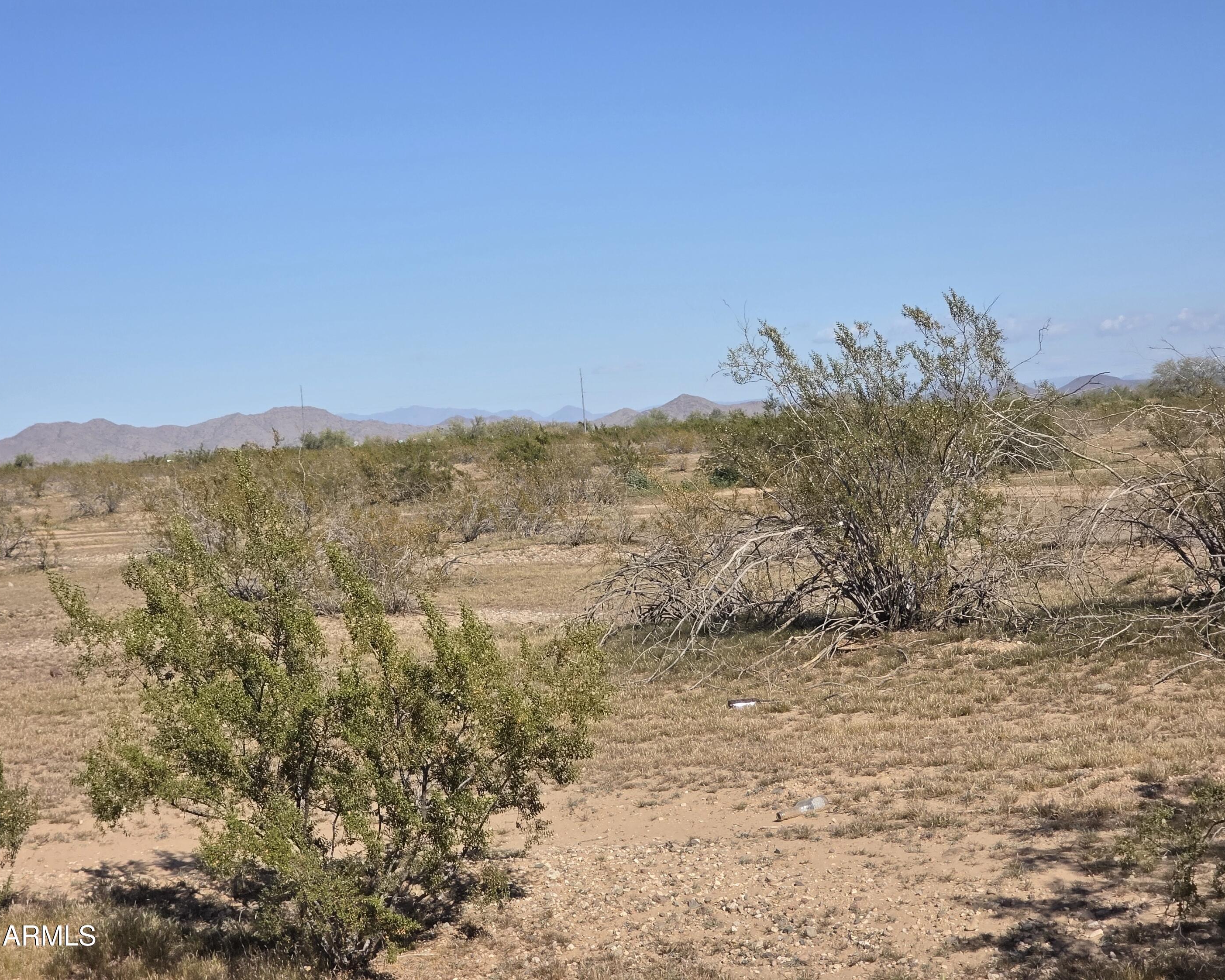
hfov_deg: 26.4
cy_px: 490
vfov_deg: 21.3
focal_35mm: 72
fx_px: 2610
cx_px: 586
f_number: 2.4
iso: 50
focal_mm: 7.9
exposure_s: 1/3160
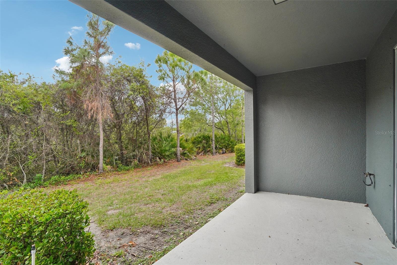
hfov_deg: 100.4
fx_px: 165
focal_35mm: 15
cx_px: 198
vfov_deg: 77.3
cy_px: 132
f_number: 8
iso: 100
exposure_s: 1/60
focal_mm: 10
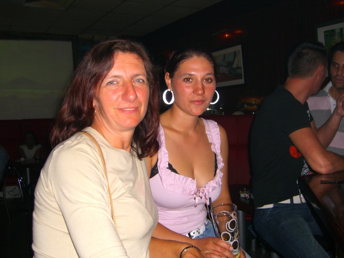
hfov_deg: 49.0
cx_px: 172
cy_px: 129
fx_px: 378
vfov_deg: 37.7
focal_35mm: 38
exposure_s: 1/60
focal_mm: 7.9
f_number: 2.8
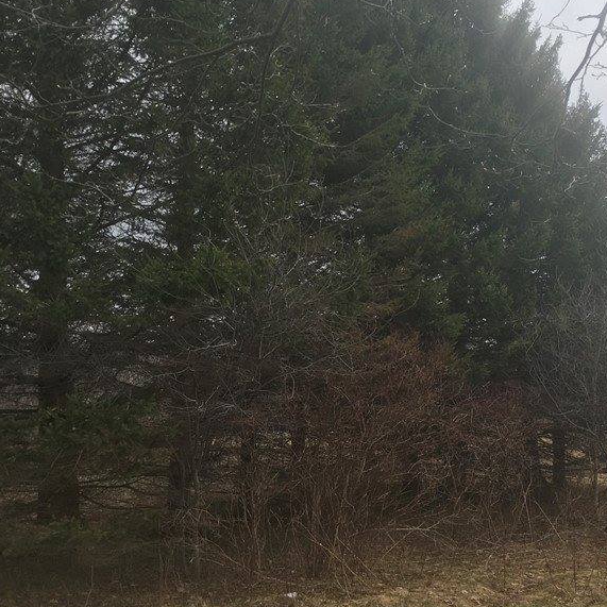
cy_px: 275
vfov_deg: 36.8
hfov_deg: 36.7
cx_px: 356
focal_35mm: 46
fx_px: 913
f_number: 2.2
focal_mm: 4.15
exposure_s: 1/1026
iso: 25
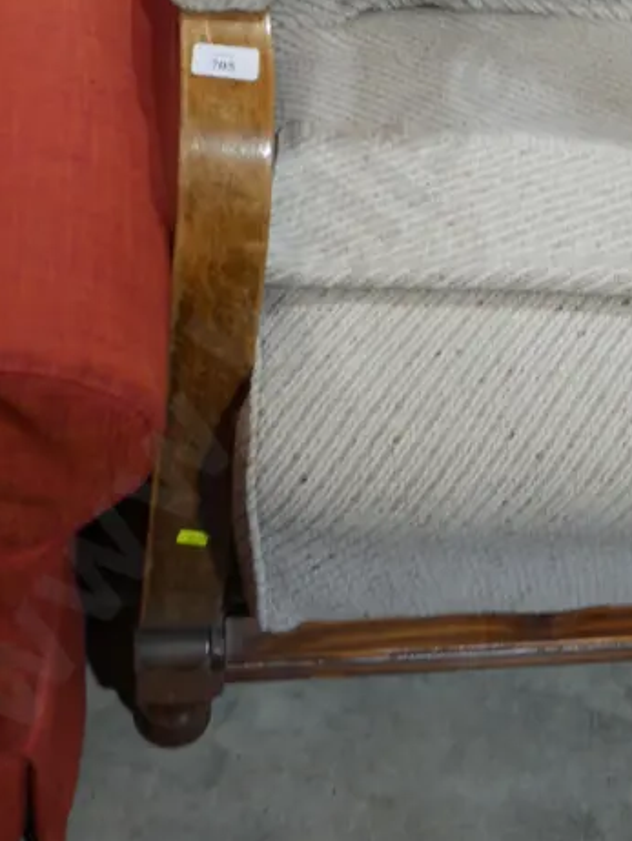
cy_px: -24
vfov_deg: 25.8
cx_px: 542
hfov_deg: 20.4
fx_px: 1727
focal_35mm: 71
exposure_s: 1/60
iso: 500
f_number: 3.6
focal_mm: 16
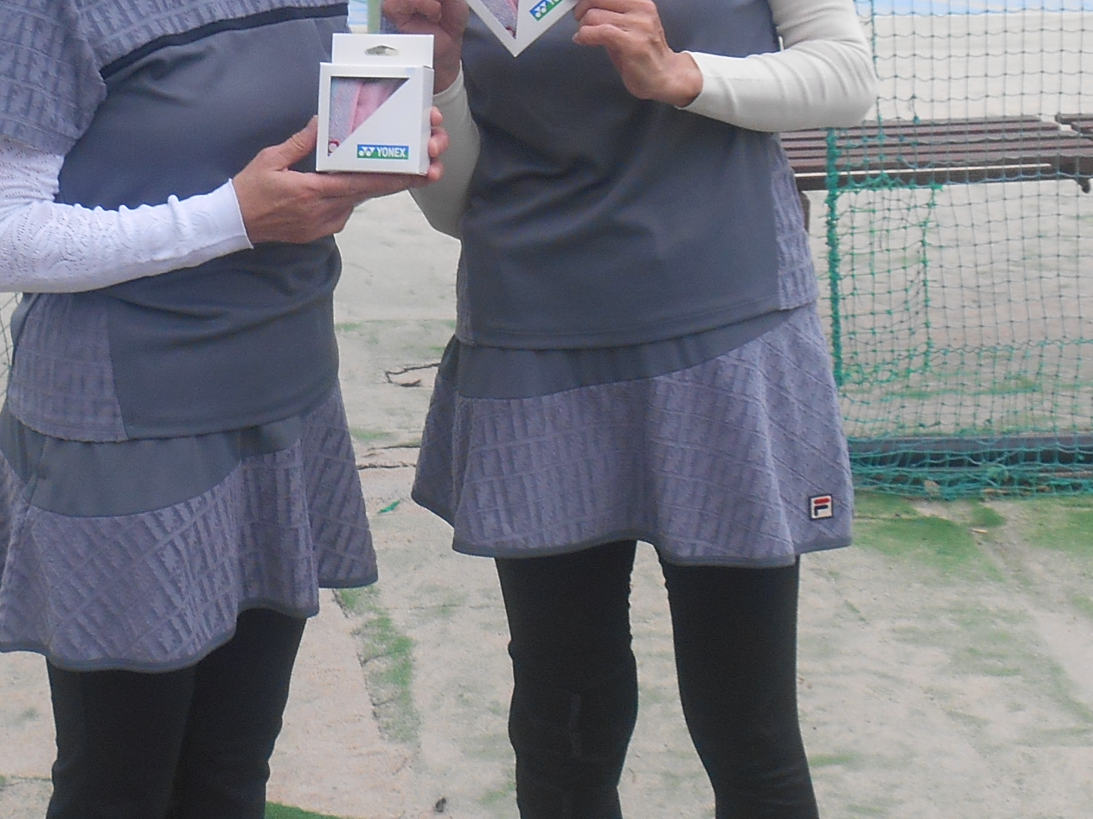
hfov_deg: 26.4
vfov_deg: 20.2
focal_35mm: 73
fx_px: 2305
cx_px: 314
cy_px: 353
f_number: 3.4
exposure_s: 1/50
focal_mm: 4.7
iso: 80
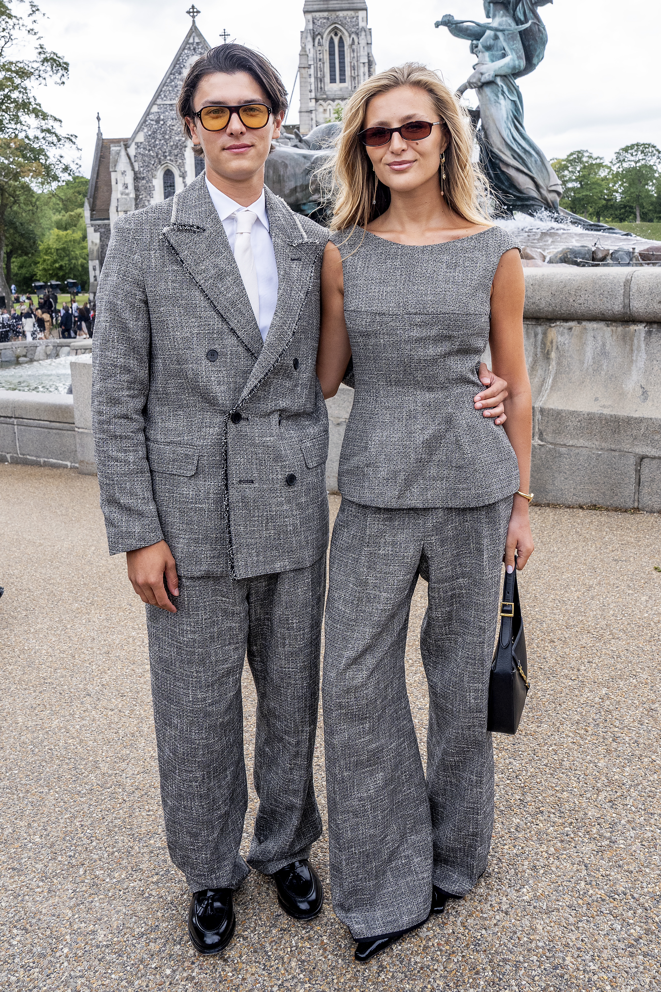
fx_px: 661
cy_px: 496
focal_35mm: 24
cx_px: 330
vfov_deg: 73.7
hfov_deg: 53.1
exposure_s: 1/500
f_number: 8
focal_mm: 24
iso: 800
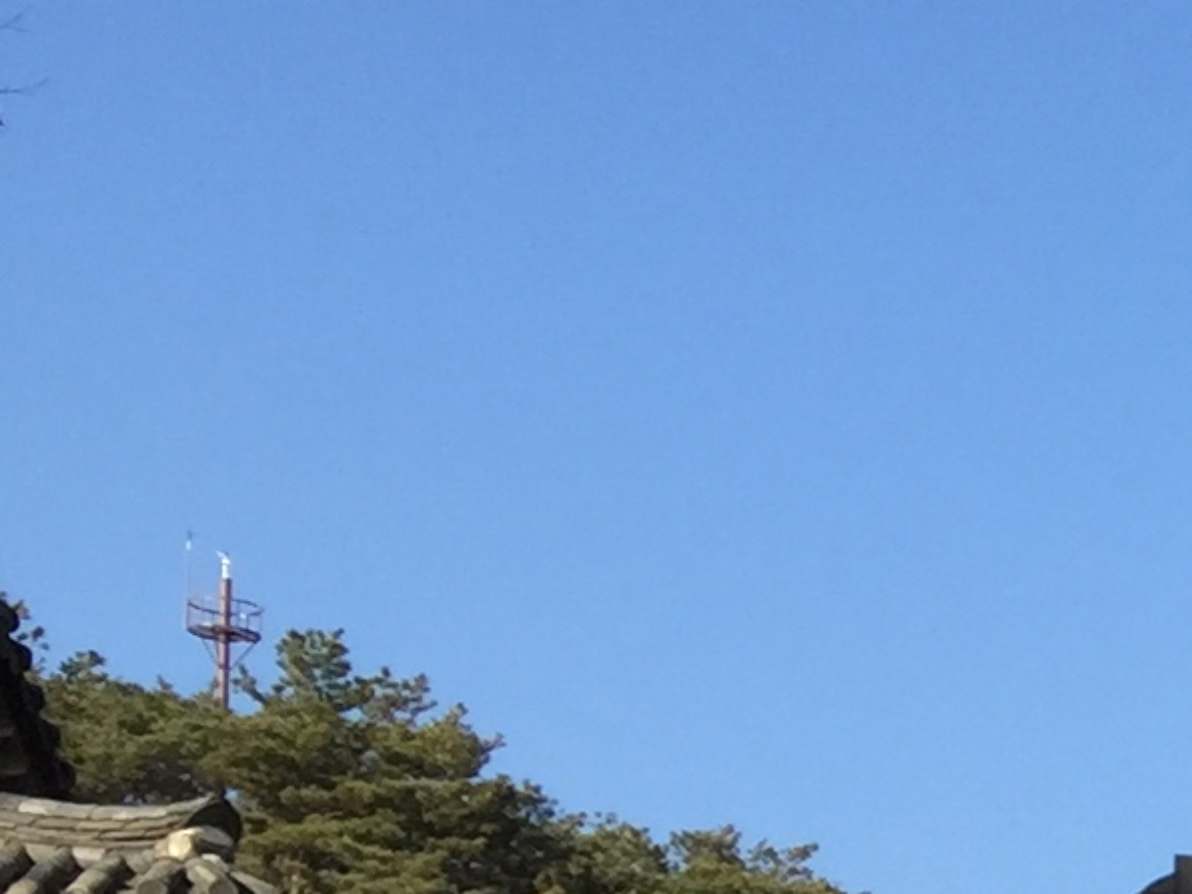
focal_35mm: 159
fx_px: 5474
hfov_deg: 10.2
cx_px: 3175
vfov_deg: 8.8
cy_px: 1814
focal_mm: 4.15
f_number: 2.2
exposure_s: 1/989
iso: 32
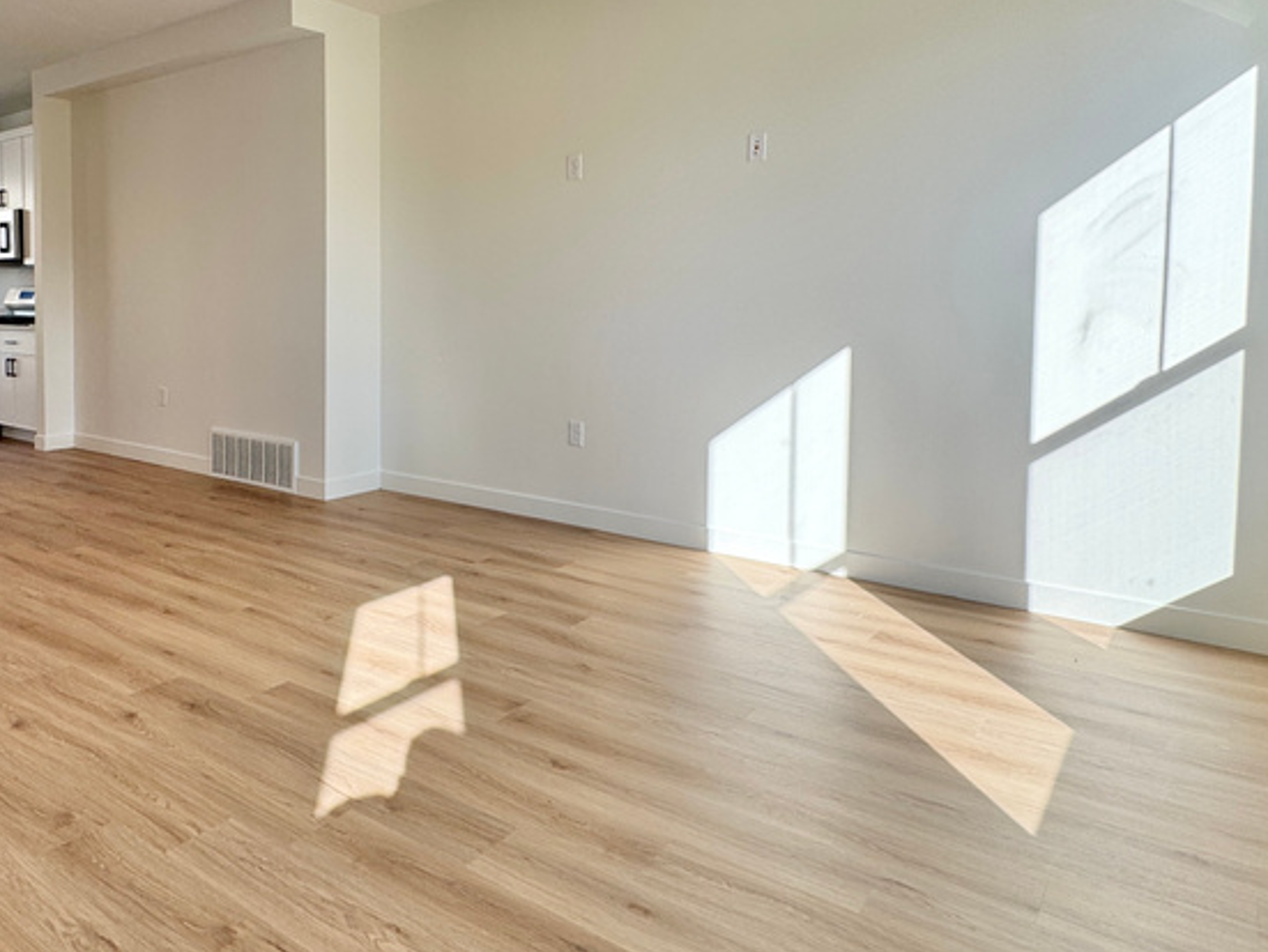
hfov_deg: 65.5
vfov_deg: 52.4
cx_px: 423
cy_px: 340
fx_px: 953
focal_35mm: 26
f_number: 2.2
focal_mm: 2.22
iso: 40
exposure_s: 1/266
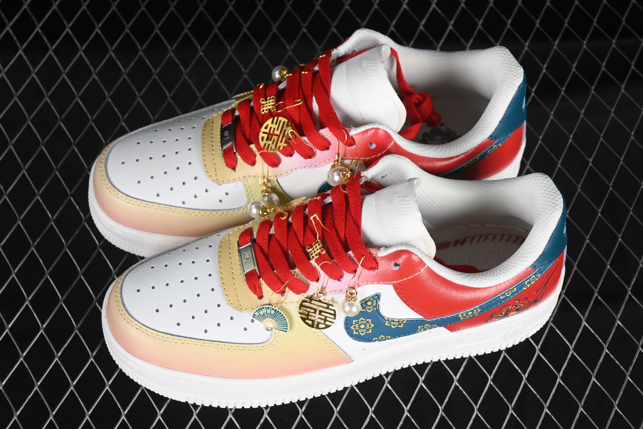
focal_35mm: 75
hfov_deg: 27.0
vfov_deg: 18.2
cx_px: 322
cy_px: 214
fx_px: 1339
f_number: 7.1
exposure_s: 1/80
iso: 160
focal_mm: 50
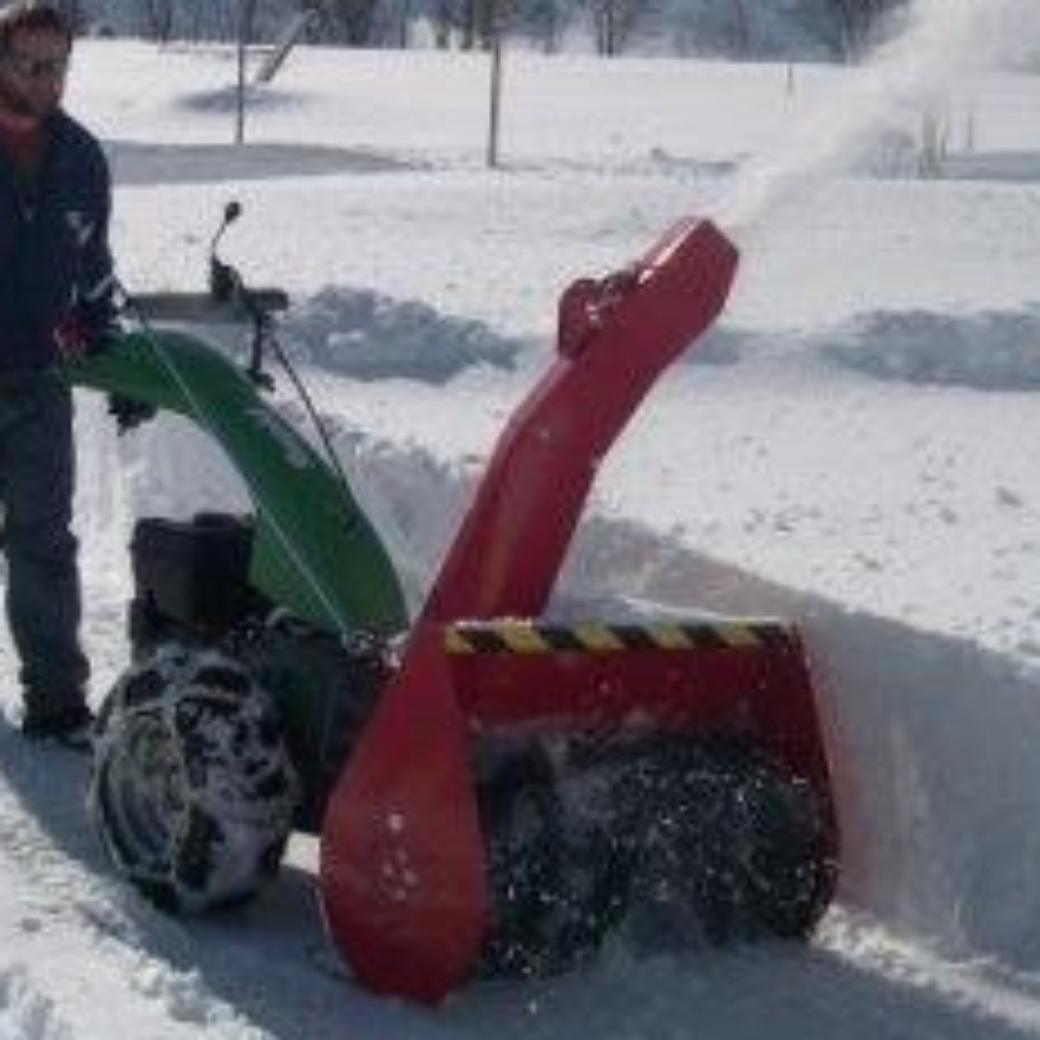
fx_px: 2447
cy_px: 365
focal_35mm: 72
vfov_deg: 23.9
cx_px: 374
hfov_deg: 23.9
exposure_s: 1/690
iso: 100
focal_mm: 9
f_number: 8
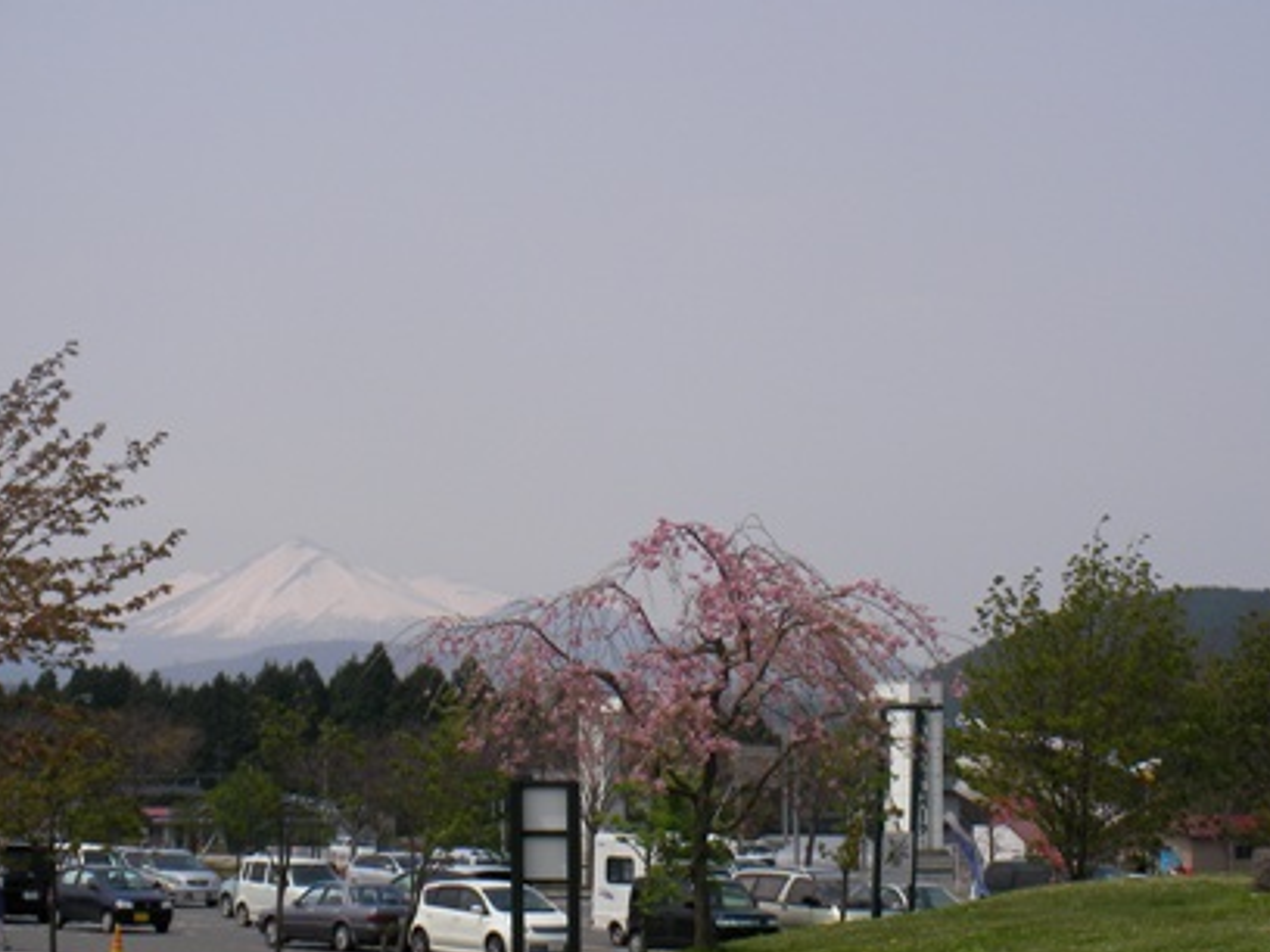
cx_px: 663
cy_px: 467
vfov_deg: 13.1
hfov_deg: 17.4
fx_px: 4146
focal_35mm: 113
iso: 50
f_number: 4.8
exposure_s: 1/777
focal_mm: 15.7
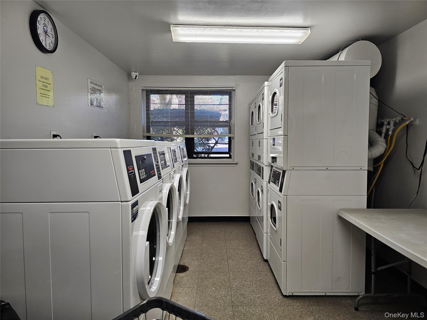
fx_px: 284
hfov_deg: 73.9
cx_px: 214
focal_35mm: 23
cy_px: 160
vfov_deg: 58.9
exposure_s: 1/120
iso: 160
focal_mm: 6.3
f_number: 1.7
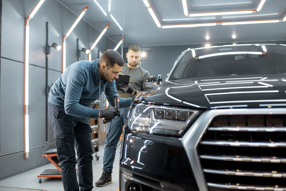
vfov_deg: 37.9
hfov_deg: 54.4
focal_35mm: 35
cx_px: 143
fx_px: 278
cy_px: 96
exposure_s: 1/160
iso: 400
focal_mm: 35
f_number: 2.2
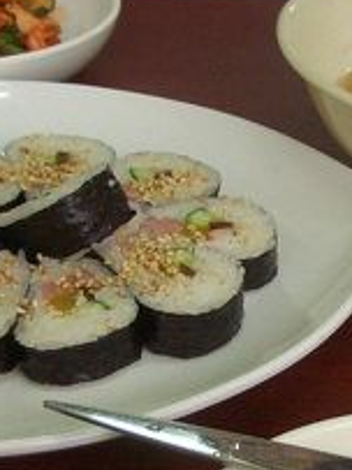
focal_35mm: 112
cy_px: 348
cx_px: 294
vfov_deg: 17.5
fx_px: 1520
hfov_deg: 13.1
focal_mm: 5.8
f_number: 2.6
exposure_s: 1/100
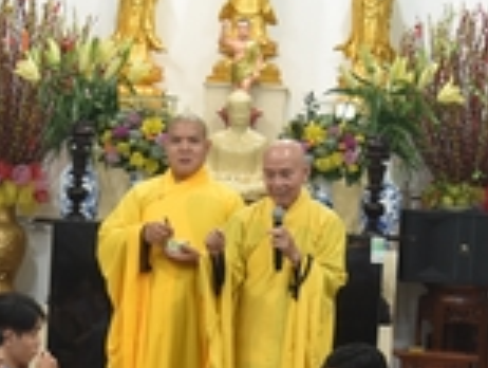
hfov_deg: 14.2
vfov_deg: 10.6
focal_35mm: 138
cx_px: 139
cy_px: 409
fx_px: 1948
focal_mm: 34
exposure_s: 1/60
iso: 800
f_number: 4
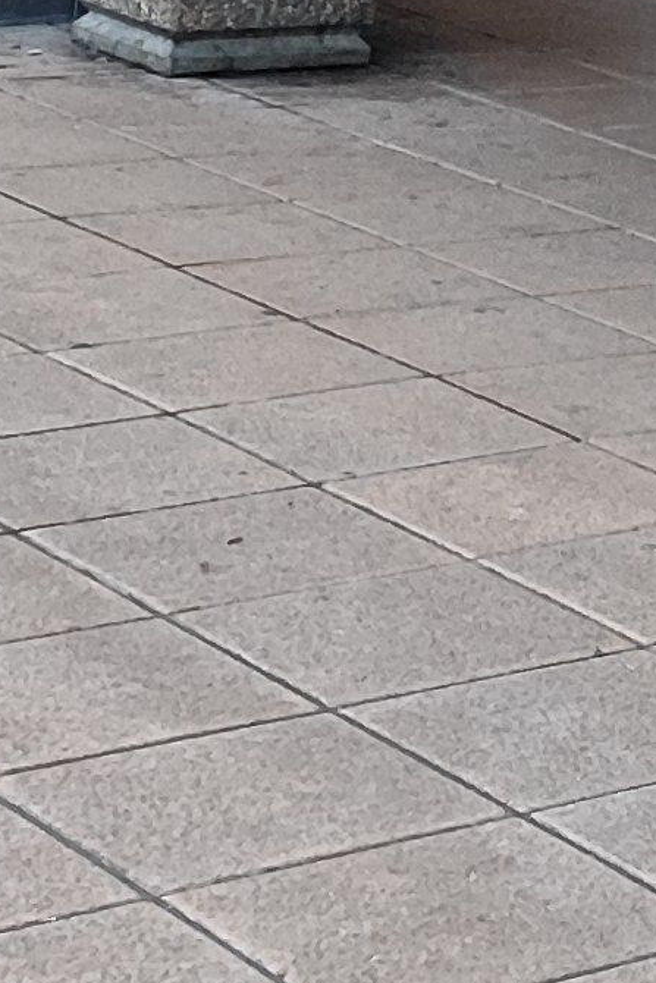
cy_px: -891
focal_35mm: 149
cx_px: 1697
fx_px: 4070
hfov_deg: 8.3
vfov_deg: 12.4
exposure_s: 1/50
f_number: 1.89
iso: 603
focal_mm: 5.89
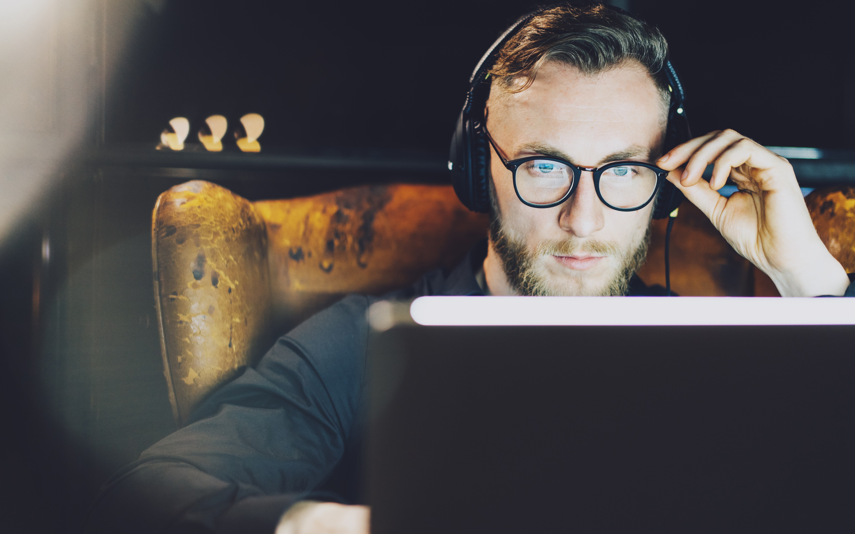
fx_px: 1328
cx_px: 429
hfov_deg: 35.7
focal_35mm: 57
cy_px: 286
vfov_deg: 22.7
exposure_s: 1/125
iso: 320
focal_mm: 55
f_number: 1.8
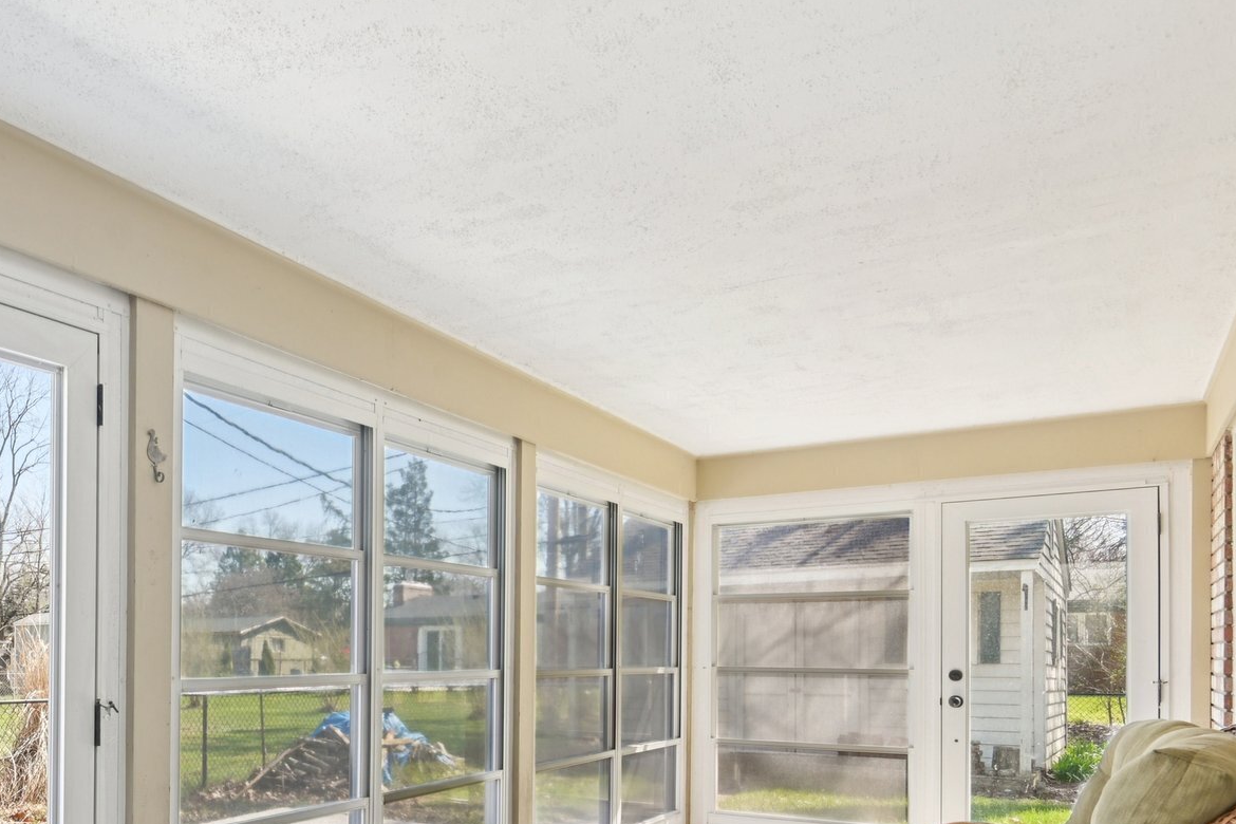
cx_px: 231
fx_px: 961
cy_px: 647
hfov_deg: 59.8
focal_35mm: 28
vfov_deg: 44.4
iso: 100
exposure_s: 1/60
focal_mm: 16
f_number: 8
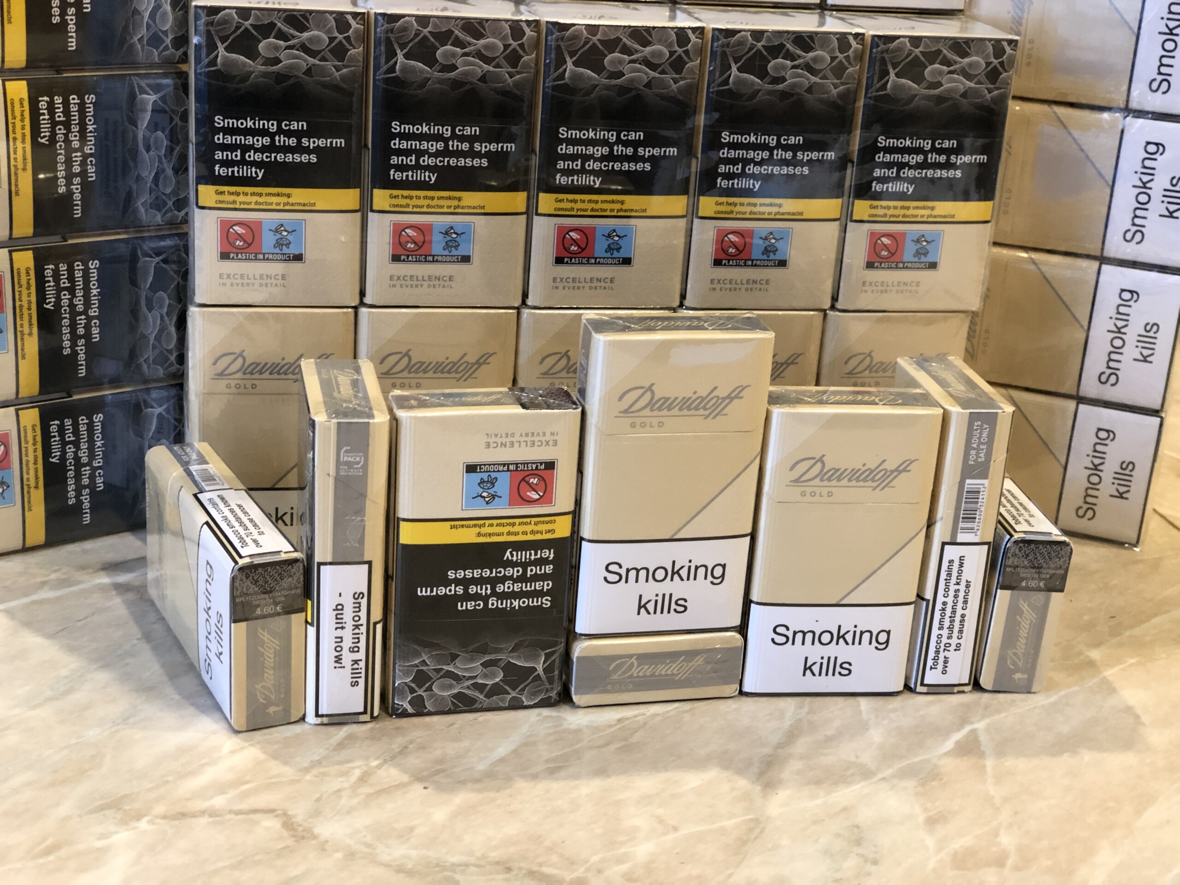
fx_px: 1773
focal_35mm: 52
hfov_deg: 36.8
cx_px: 590
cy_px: 442
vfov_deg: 28.0
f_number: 2.4
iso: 125
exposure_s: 1/24
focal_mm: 6
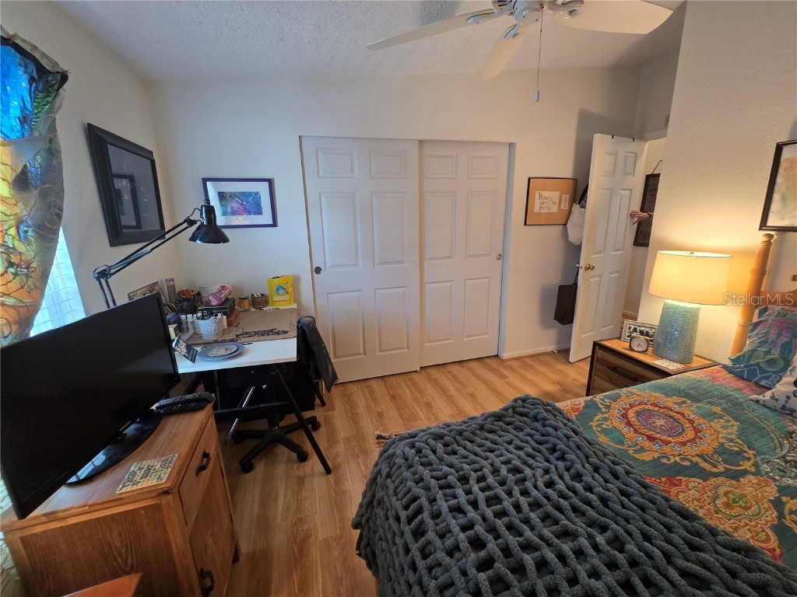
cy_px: 298
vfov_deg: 89.9
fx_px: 299
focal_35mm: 13
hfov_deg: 106.2
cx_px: 398
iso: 250
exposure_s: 1/60
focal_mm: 2.2
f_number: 2.2
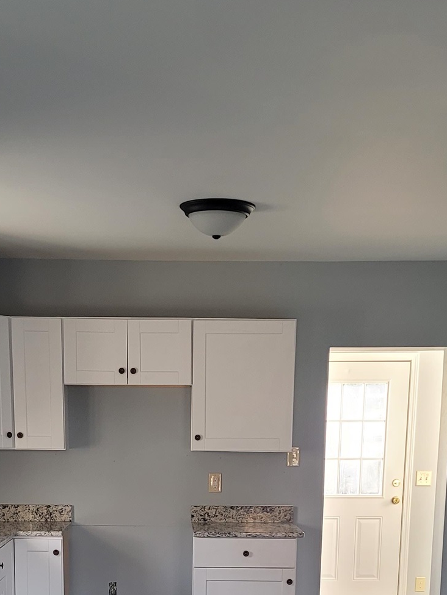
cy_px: 636
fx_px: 1016
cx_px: 197
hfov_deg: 24.8
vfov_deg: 29.8
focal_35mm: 59
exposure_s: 1/39
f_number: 1.8
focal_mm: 7
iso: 320
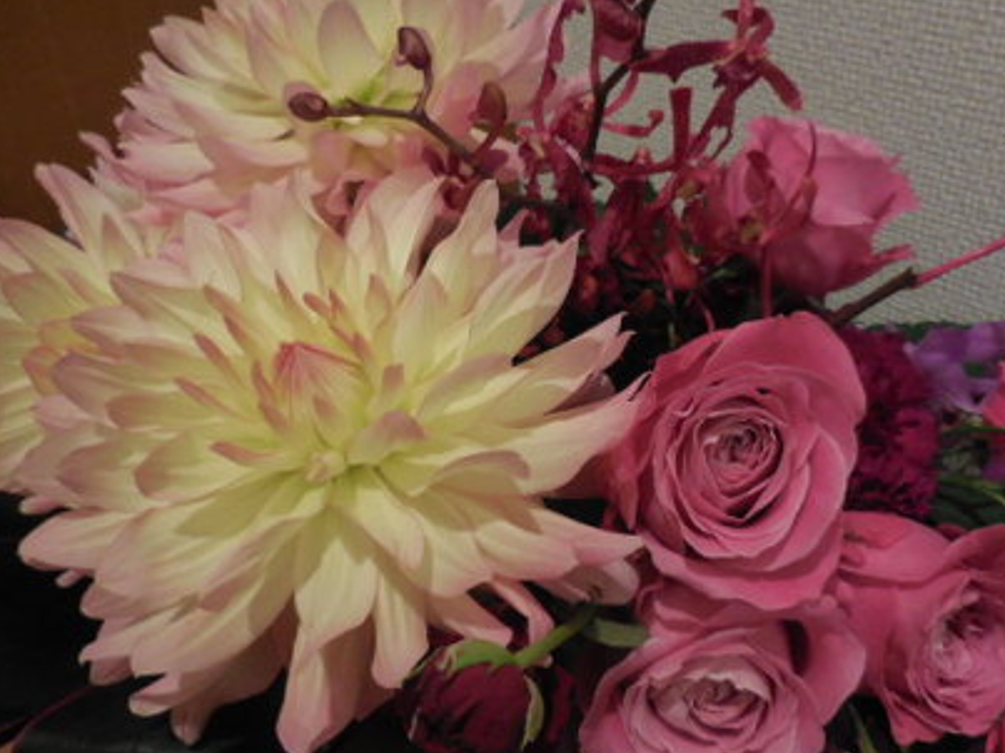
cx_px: 569
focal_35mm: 31
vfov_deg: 45.4
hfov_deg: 58.2
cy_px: 398
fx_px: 900
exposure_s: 1/8
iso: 500
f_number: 3.3
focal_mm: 4.5
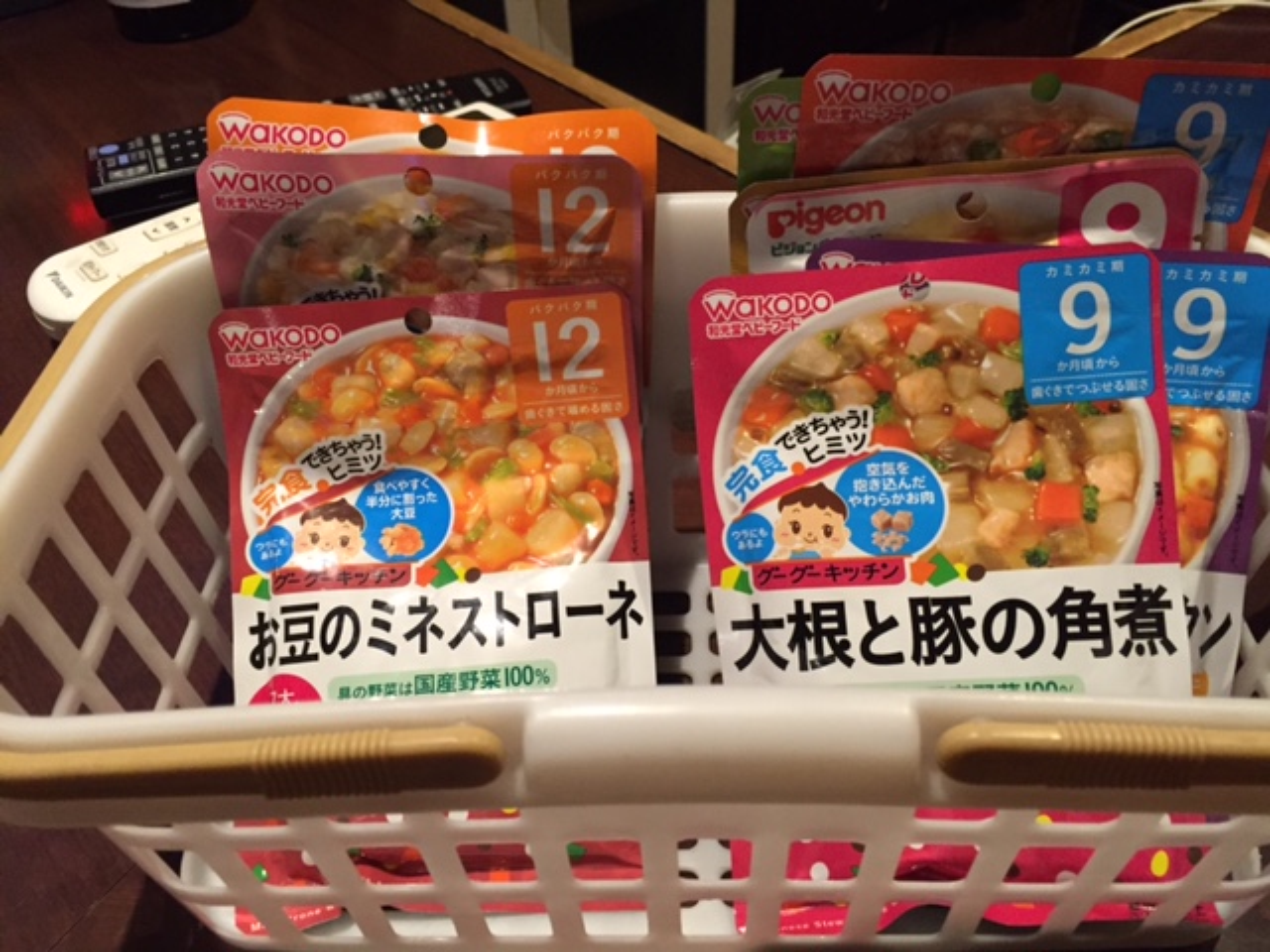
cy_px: 476
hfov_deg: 61.7
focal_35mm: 29
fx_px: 1064
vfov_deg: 48.2
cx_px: 635
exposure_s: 1/30
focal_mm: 4.15
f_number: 2.2
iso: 250
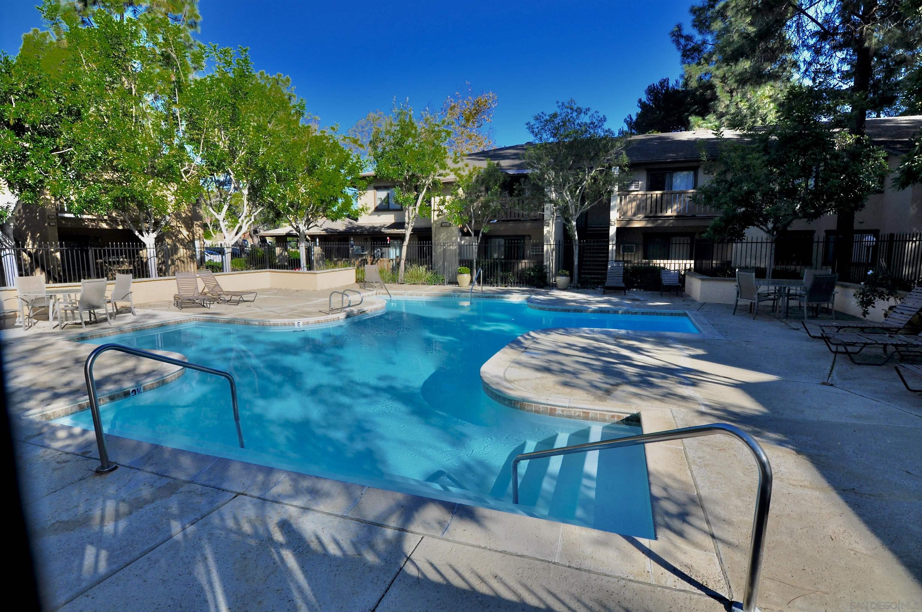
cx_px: 461
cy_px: 306
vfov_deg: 71.9
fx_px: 422
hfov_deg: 95.1
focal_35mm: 16
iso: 200
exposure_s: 1/200
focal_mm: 11
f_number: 7.1
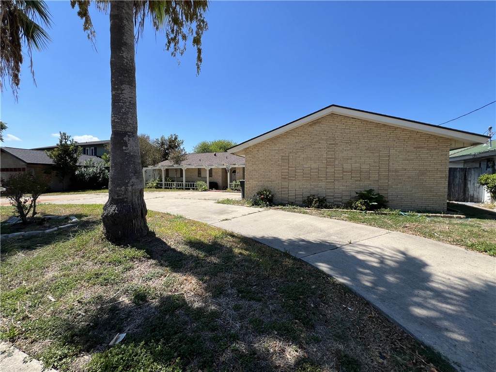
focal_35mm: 13
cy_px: 186
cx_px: 248
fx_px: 186
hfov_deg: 106.2
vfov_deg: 89.9
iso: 32
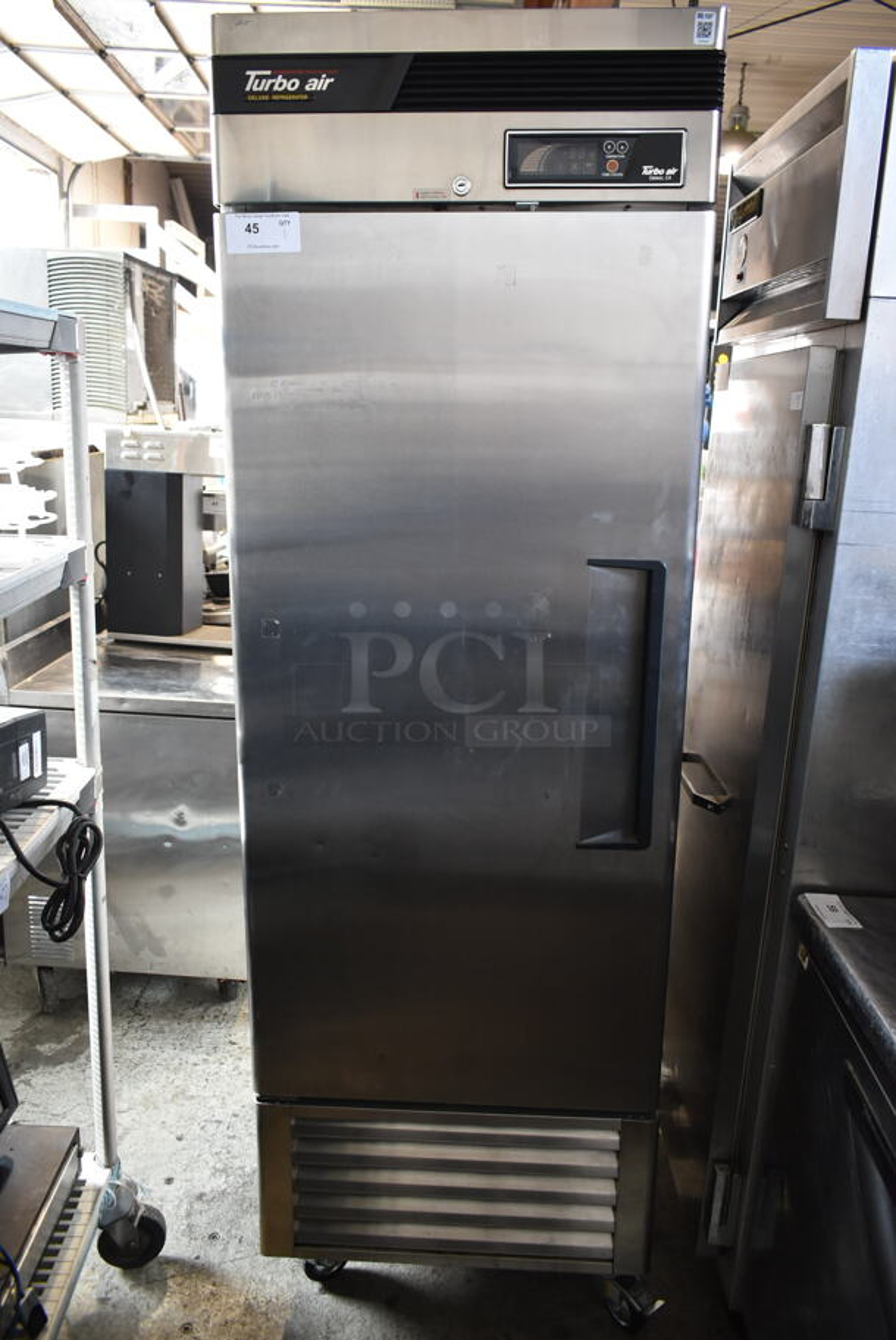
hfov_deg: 48.0
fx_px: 1006
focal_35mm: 27
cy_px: 670
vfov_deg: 67.3
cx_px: 448
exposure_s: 1/30
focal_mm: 18
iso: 1000
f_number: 3.5
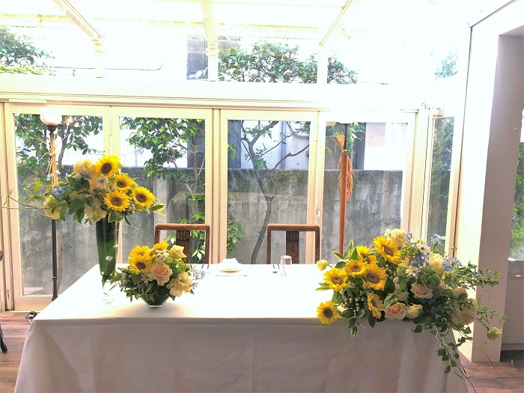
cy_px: 196
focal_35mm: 28
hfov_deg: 63.4
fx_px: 424
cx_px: 262
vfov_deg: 49.7
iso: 32
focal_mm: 4
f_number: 1.8
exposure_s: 1/50
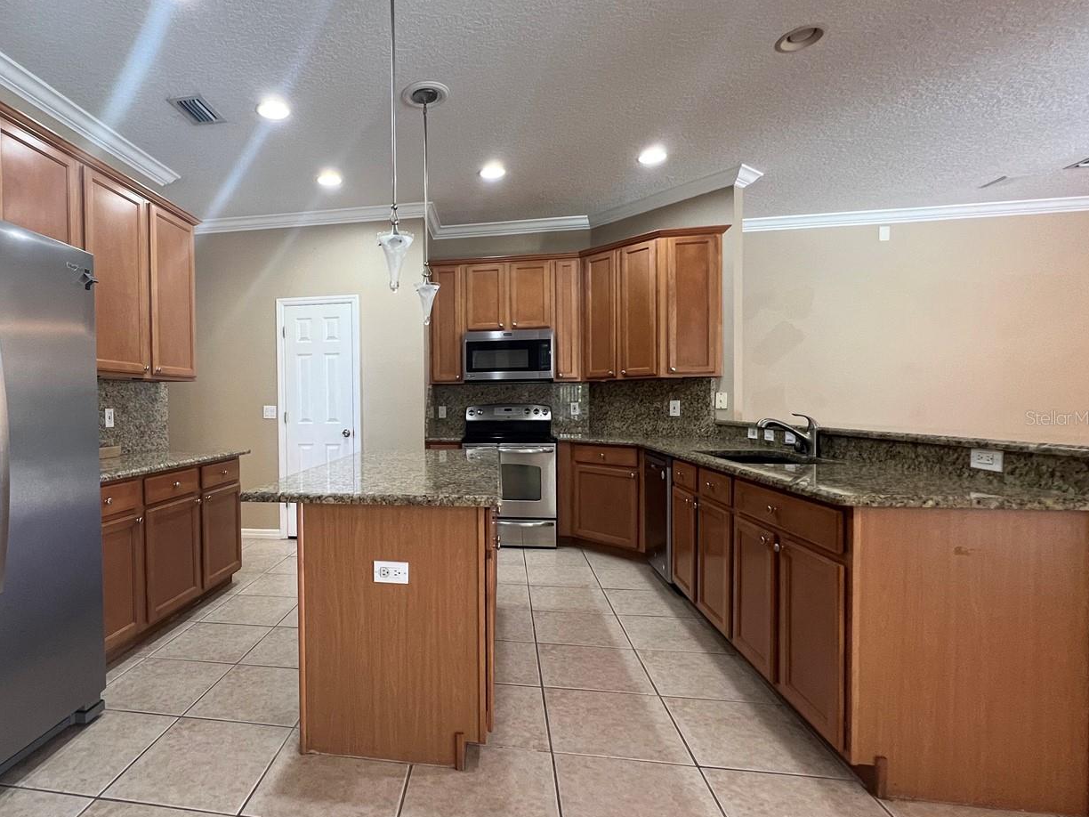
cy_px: 417
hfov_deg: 88.9
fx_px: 535
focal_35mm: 17
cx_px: 398
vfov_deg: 74.7
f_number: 1.8
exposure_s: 1/60
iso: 250
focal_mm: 1.57
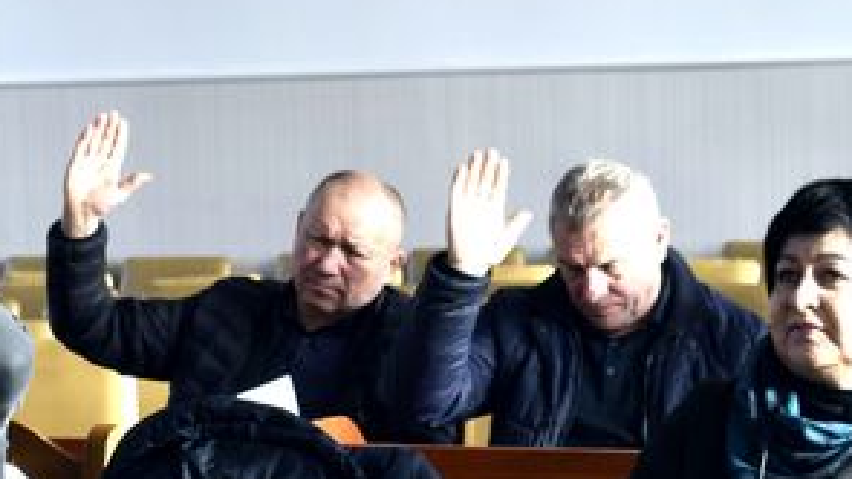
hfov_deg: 13.4
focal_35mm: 160
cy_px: 453
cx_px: 280
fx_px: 3615
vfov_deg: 7.6
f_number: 5.6
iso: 400
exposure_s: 1/125
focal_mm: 40
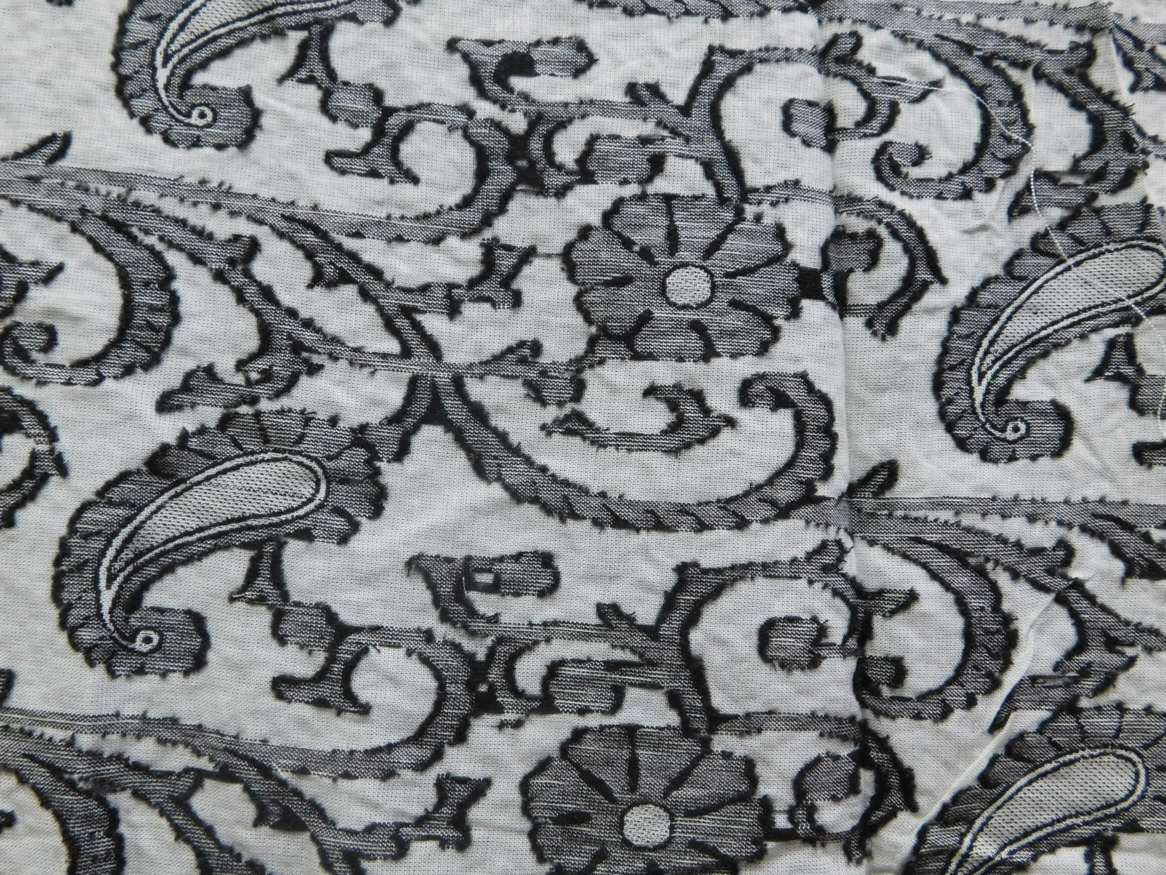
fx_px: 1011
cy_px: 438
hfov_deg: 60.0
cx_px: 583
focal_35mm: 30
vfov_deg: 46.8
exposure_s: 1/25
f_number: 3.2
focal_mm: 5.3
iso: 400
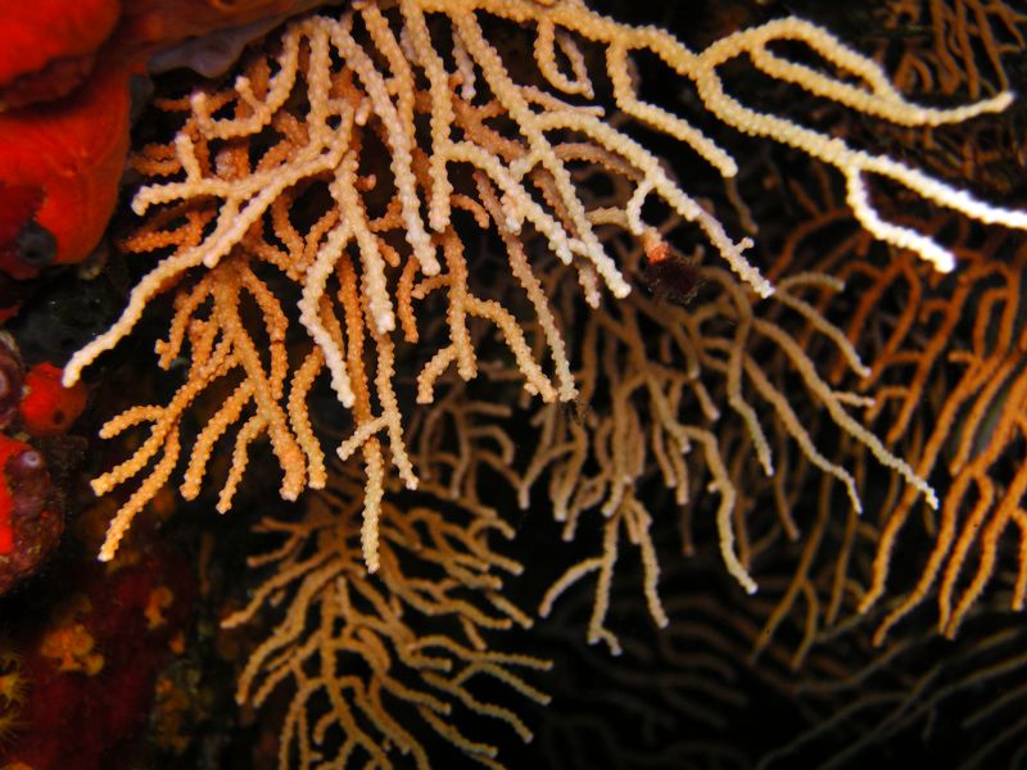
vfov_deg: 19.6
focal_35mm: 75
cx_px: 514
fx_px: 2225
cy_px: 385
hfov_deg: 26.0
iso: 100
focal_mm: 15.7
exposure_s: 1/60
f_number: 4.3
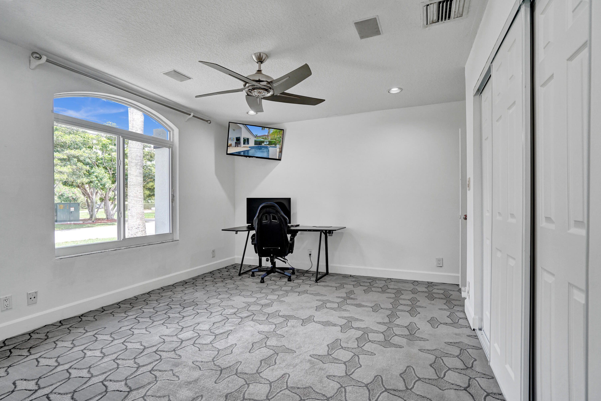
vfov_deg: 73.7
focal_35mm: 16
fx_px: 267
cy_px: 200
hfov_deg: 96.7
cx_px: 300
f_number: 5
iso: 1000
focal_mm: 16
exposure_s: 1/200
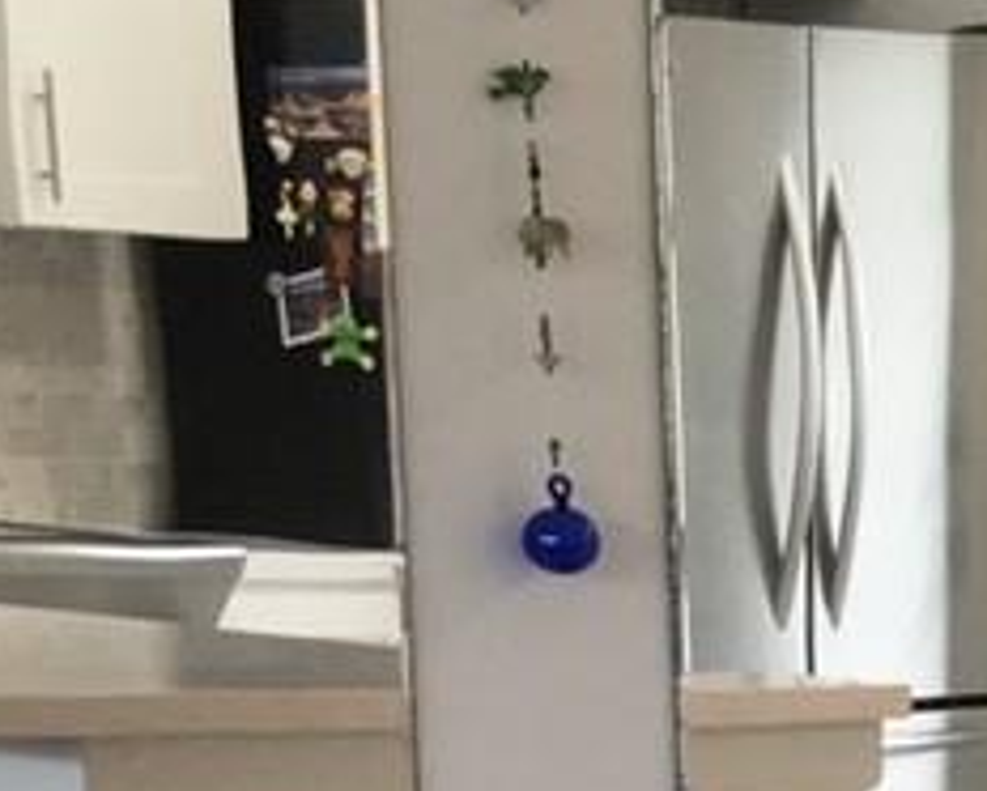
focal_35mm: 195
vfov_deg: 7.5
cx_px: 2833
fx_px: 5701
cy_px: 1761
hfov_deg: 8.5
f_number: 2.2
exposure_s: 1/30
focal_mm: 4.15
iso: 32
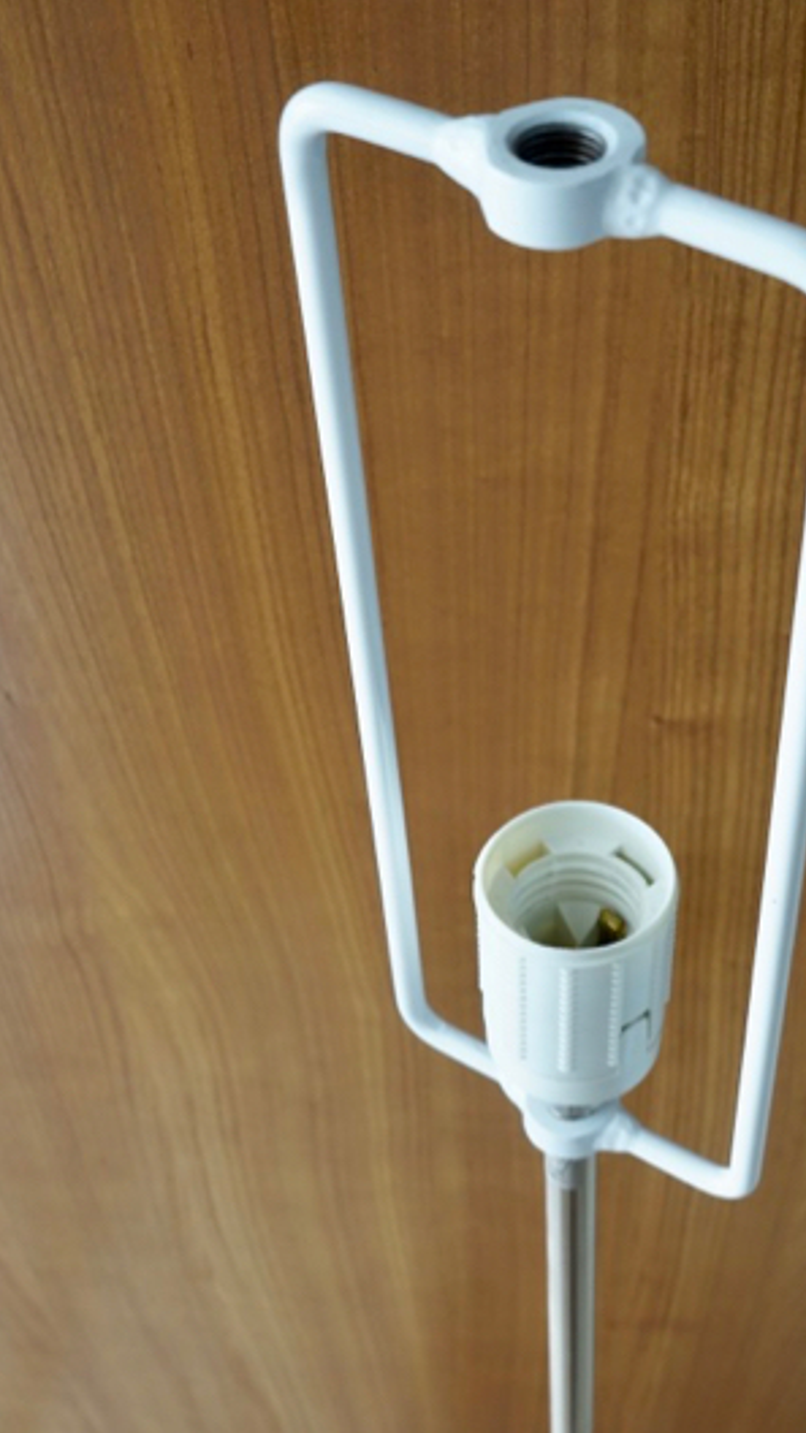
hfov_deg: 25.8
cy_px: 721
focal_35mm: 46
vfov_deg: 44.6
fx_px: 1748
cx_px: 529
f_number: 10
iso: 400
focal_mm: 29
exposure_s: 1/6
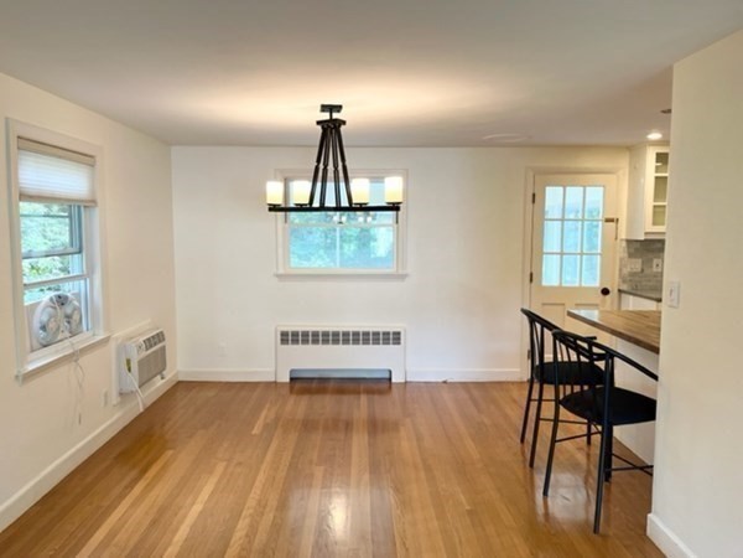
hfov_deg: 67.3
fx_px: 558
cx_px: 372
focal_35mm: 26
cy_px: 279
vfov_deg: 53.1
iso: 80
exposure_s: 1/120
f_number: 1.6
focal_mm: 5.1
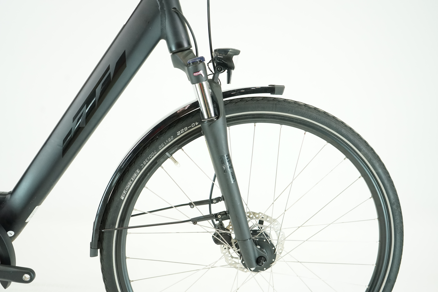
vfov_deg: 35.9
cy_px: 146
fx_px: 450
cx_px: 219
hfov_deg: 51.9
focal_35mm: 37
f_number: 5
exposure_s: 1/200
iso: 2500
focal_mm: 37
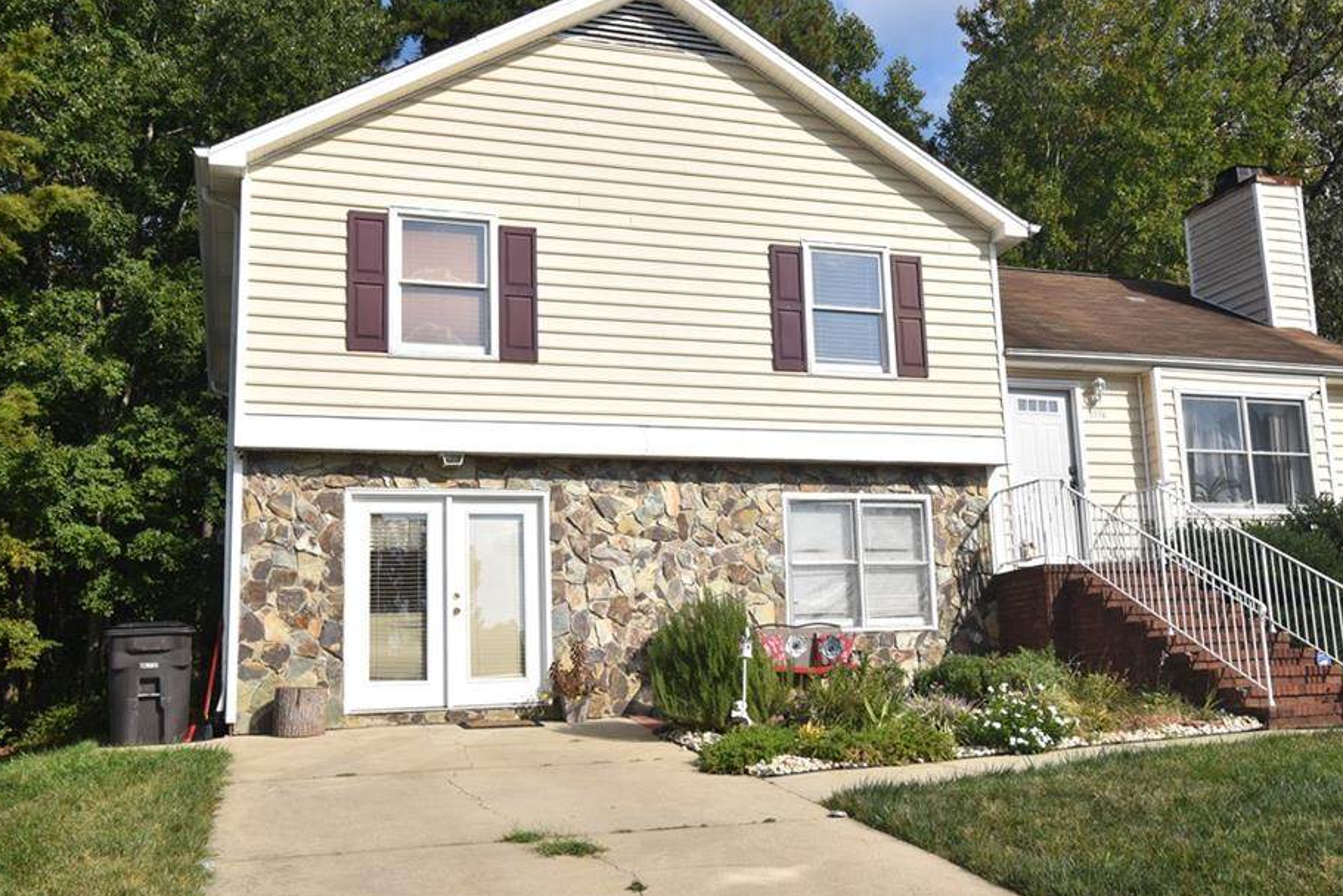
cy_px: 452
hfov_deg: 53.0
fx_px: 1343
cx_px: 738
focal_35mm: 36
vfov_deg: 36.9
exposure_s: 1/1000
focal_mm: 32
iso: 800
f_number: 16
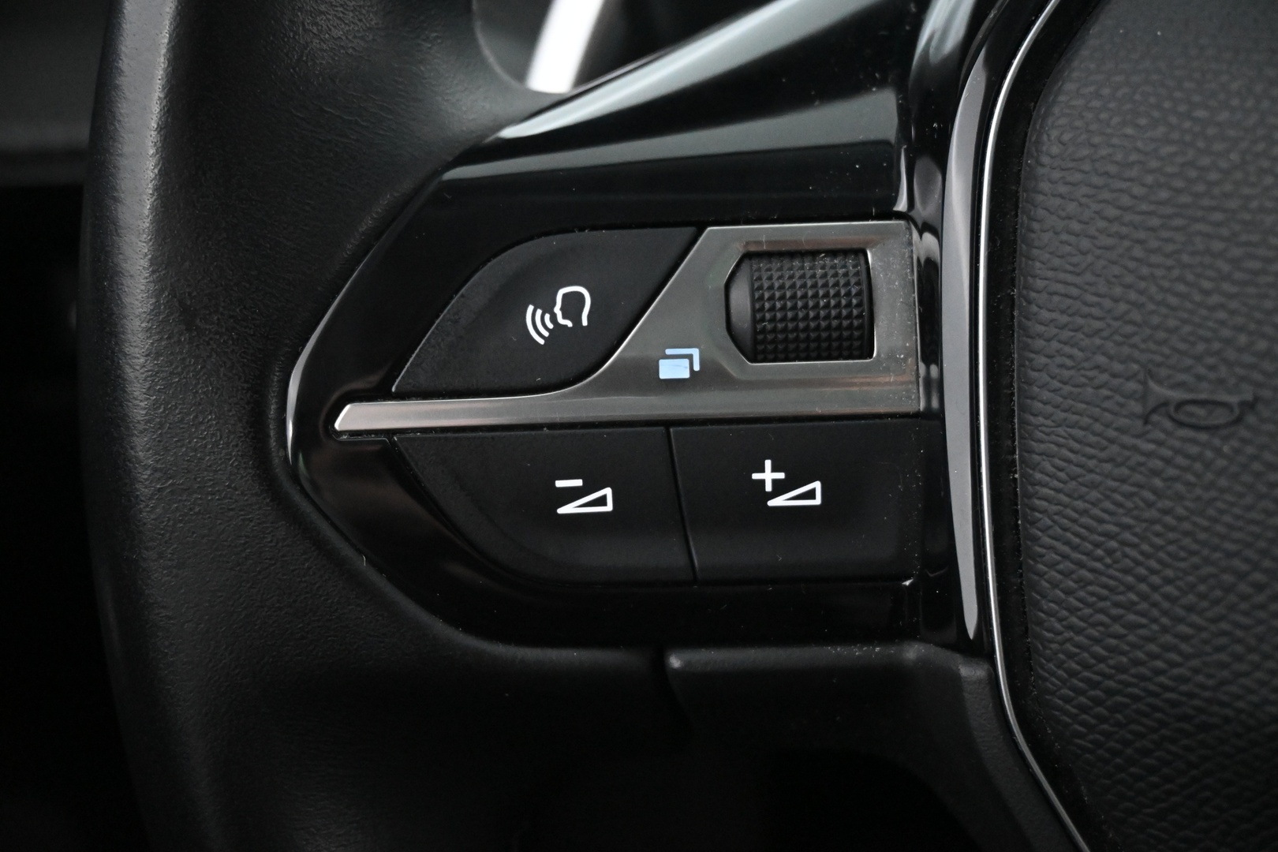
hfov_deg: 45.0
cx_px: 639
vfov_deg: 30.8
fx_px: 1544
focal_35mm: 44
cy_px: 426
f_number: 4.8
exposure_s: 1/50
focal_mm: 29
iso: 6400
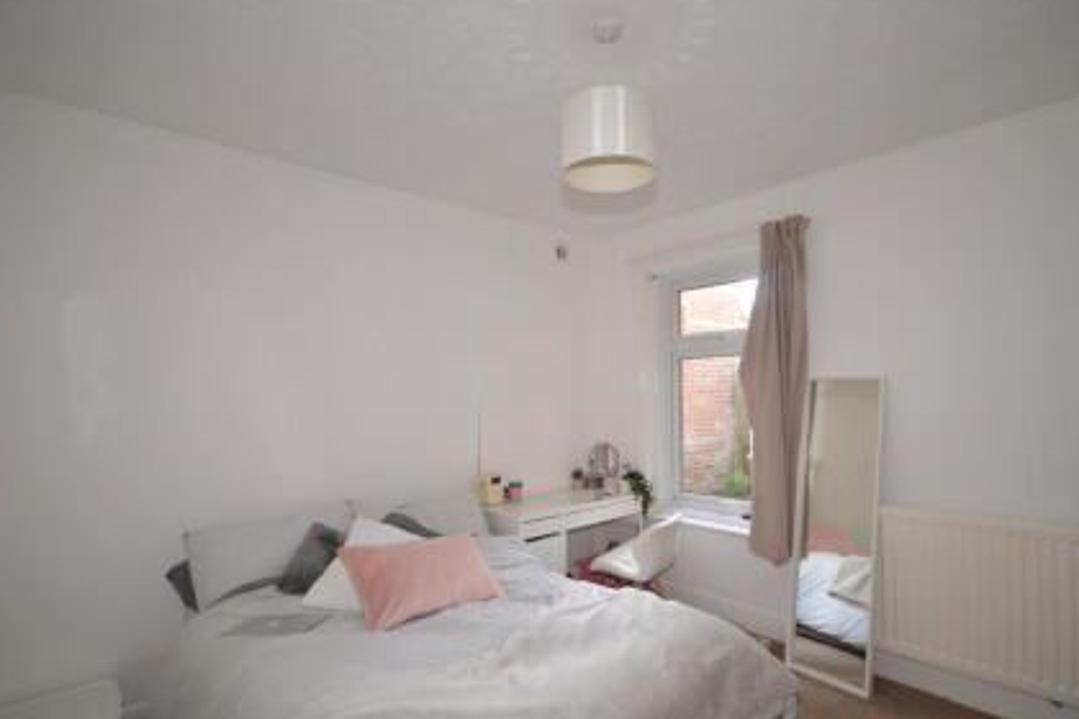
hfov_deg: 93.1
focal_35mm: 17
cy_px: 389
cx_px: 586
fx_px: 509
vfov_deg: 70.3
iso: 1000
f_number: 4
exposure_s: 1/60
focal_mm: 10
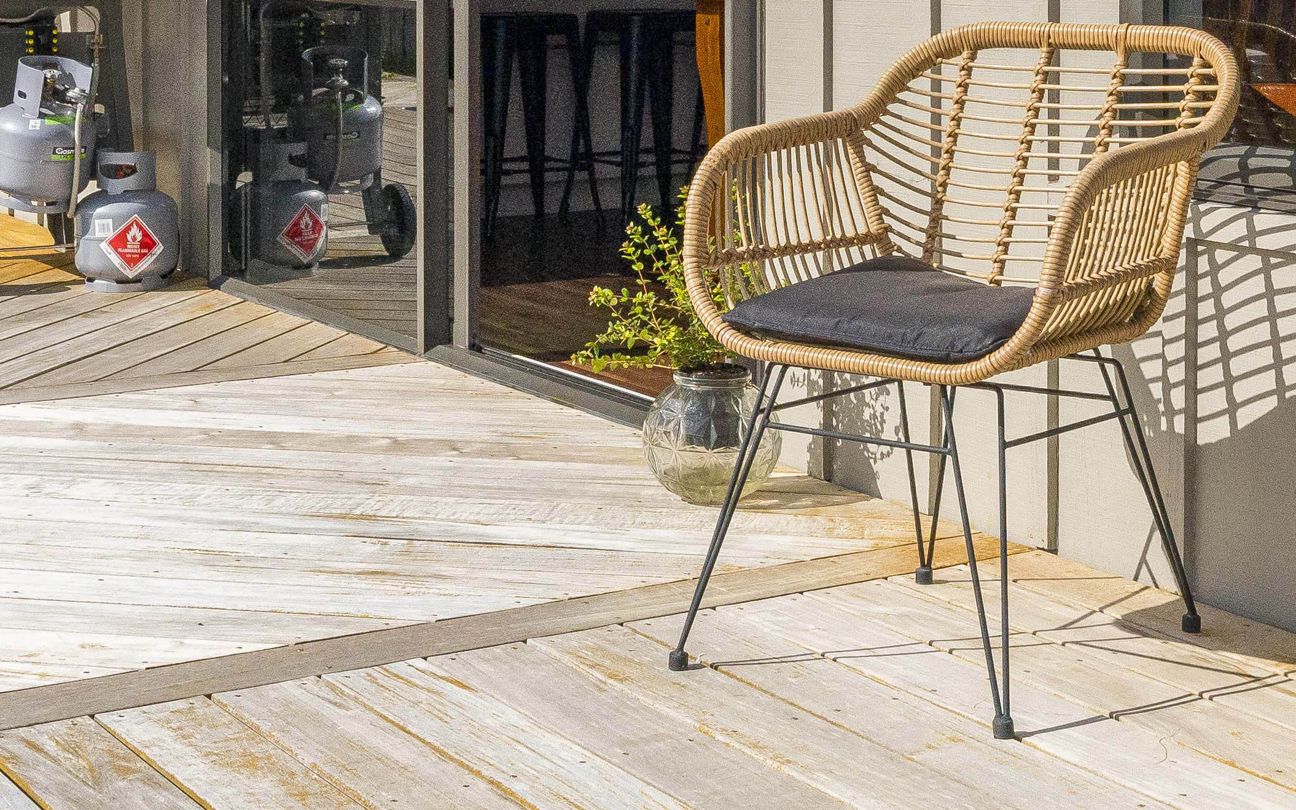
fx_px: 2579
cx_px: 797
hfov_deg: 28.1
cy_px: -35
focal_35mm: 73
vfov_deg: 17.4
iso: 640
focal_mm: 19
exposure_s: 1/6400
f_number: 7.1
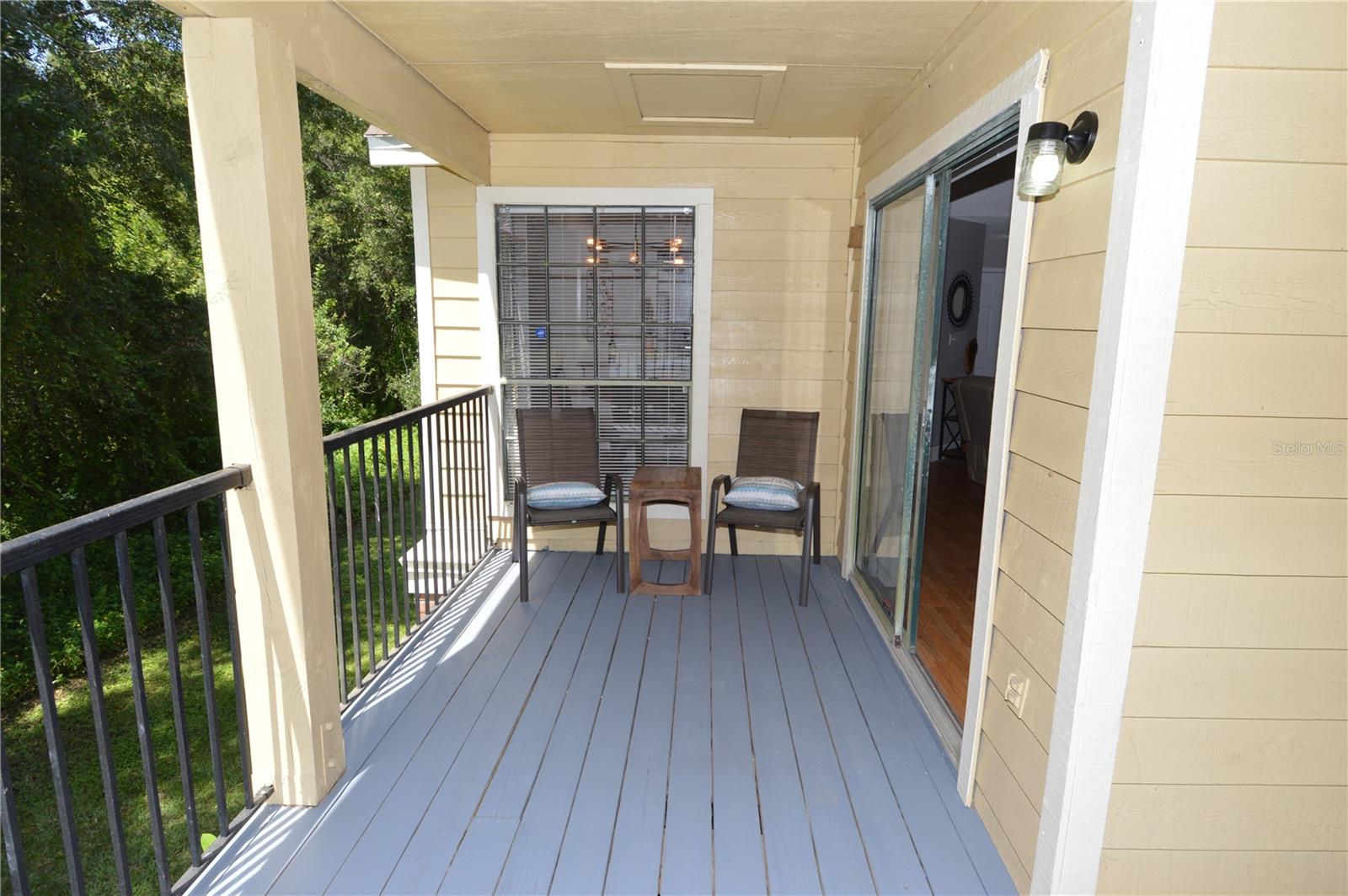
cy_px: 448
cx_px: 674
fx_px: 673
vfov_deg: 67.3
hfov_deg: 90.1
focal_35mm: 18
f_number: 5.6
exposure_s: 1/125
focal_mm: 12
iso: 125
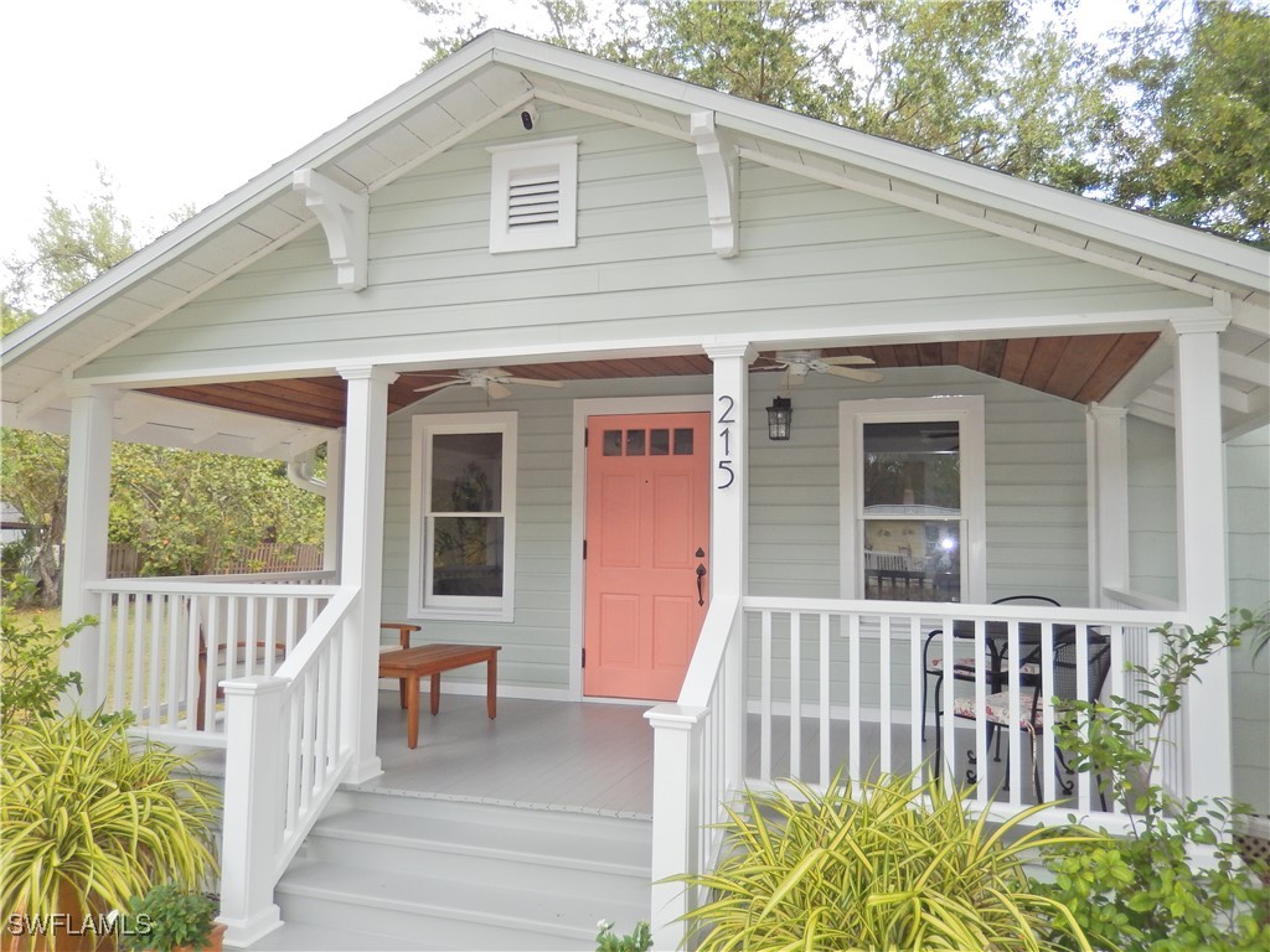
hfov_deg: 69.4
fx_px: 917
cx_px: 635
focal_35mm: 25
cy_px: 476
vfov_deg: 54.9
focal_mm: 4.5
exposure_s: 1/200
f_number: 3.4
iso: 125
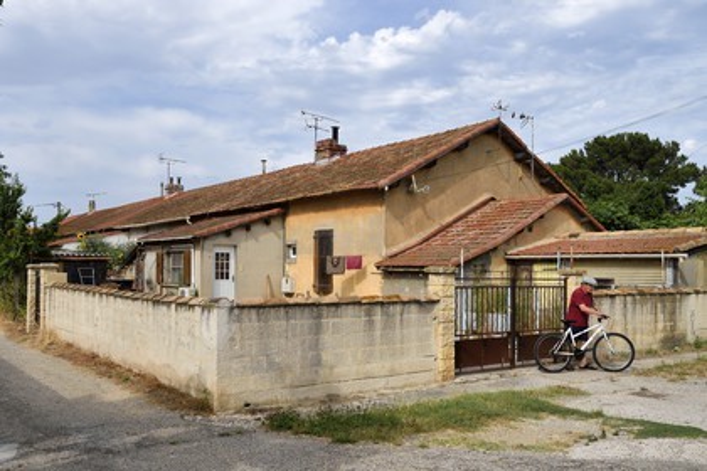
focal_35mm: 31
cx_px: 354
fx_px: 609
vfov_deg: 42.3
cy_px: 236
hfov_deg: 60.3
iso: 200
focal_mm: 31
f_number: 14
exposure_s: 1/200
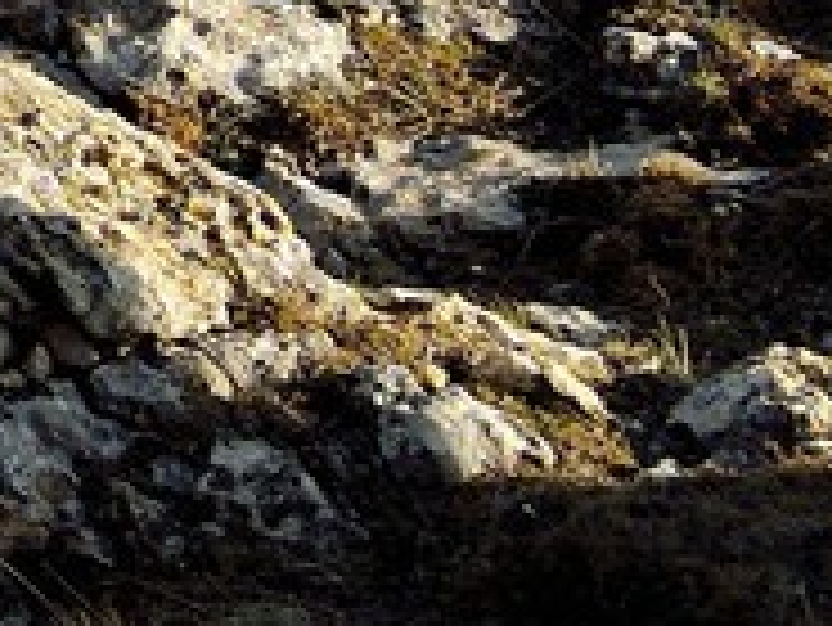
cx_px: -2429
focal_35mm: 299
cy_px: -1608
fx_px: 7191
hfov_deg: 5.7
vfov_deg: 4.6
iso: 200
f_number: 11
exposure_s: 1/250
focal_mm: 36
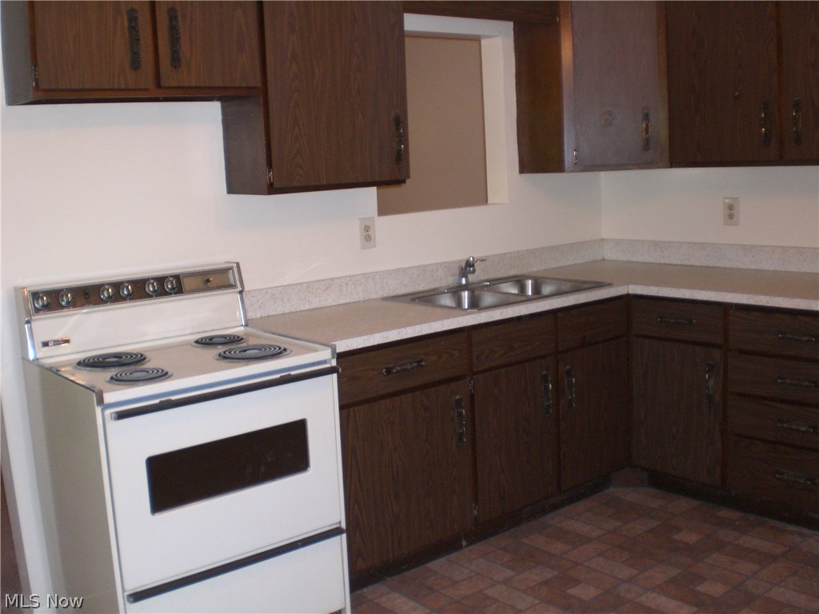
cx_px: 410
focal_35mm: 38
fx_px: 899
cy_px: 307
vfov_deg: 37.7
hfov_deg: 49.0
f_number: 3.1
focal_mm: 6.3
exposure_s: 1/60
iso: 200
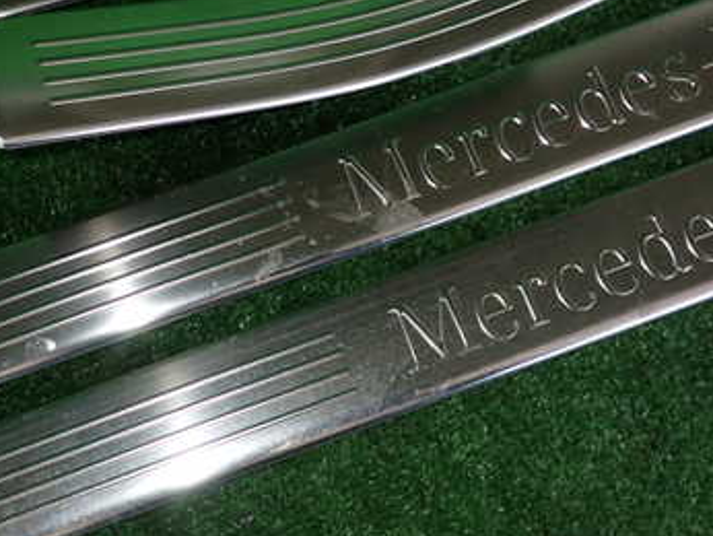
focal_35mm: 52
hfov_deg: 36.5
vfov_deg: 28.1
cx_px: 245
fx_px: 1072
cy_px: 249
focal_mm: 5.4
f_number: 6.3
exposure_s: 1/30
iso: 125
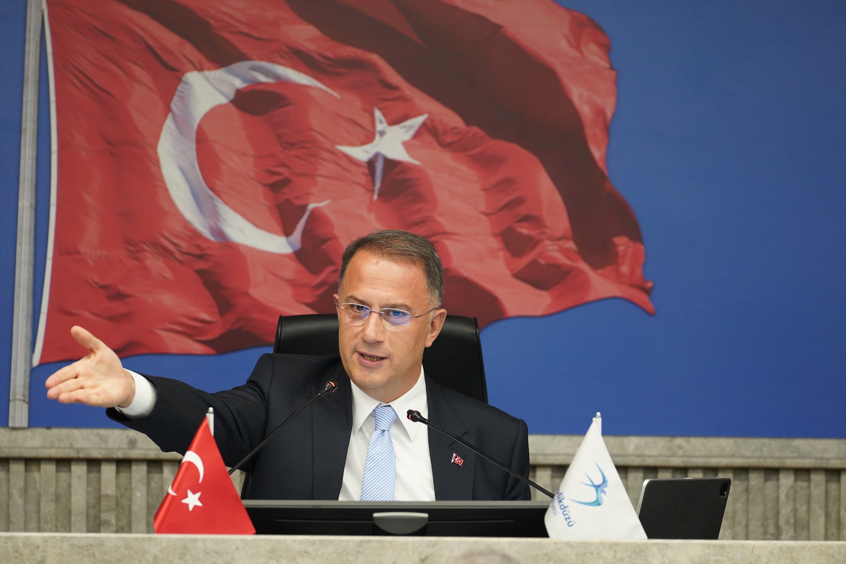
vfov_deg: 4.9
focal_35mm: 280
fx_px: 6579
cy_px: 282
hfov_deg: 7.4
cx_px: 423
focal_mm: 187
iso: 1250
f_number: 2.8
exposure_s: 1/200
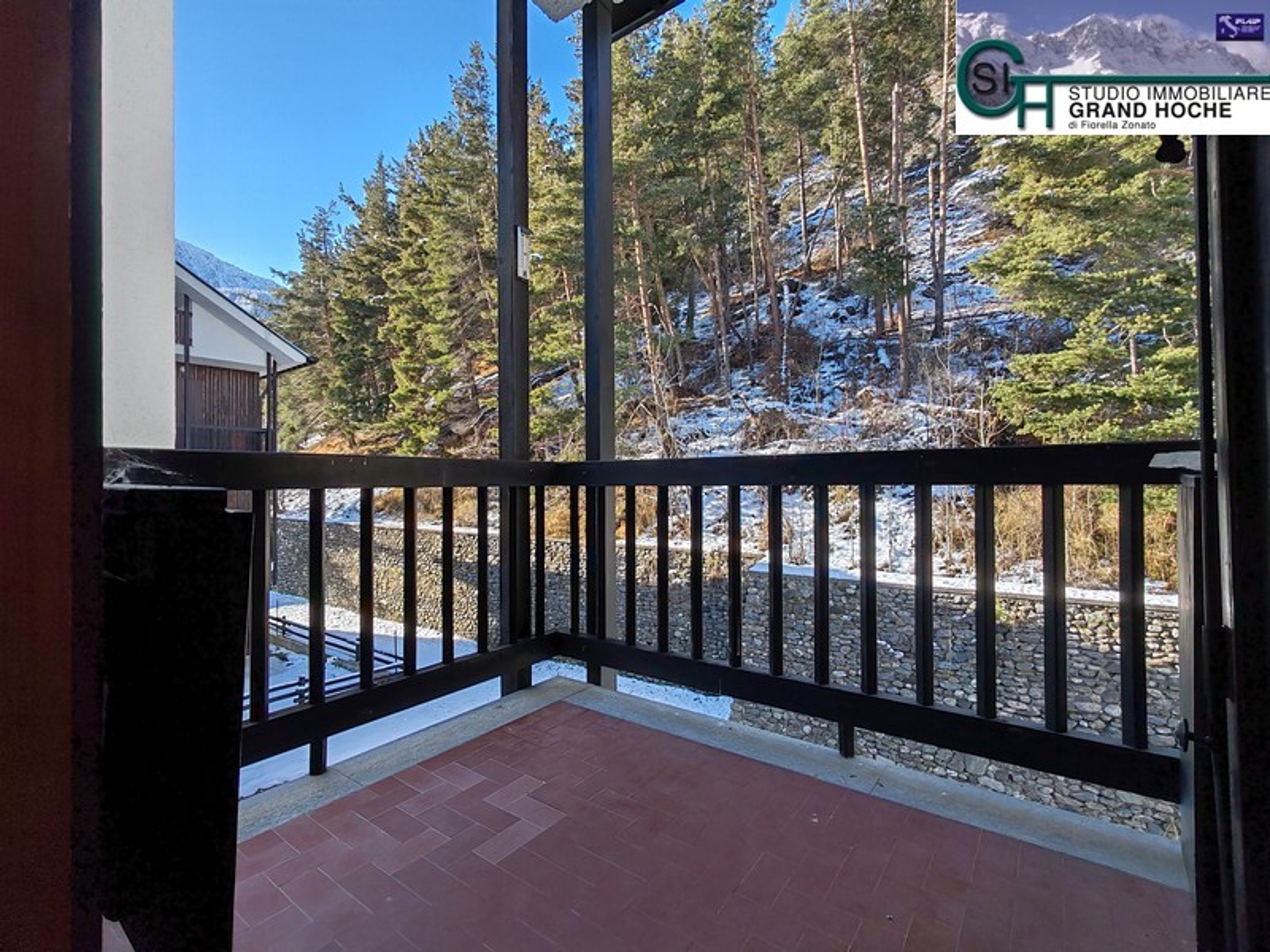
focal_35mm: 16
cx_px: 635
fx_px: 587
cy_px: 476
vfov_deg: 78.1
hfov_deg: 94.5
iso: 50
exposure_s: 1/420
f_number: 2.2
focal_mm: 1.96
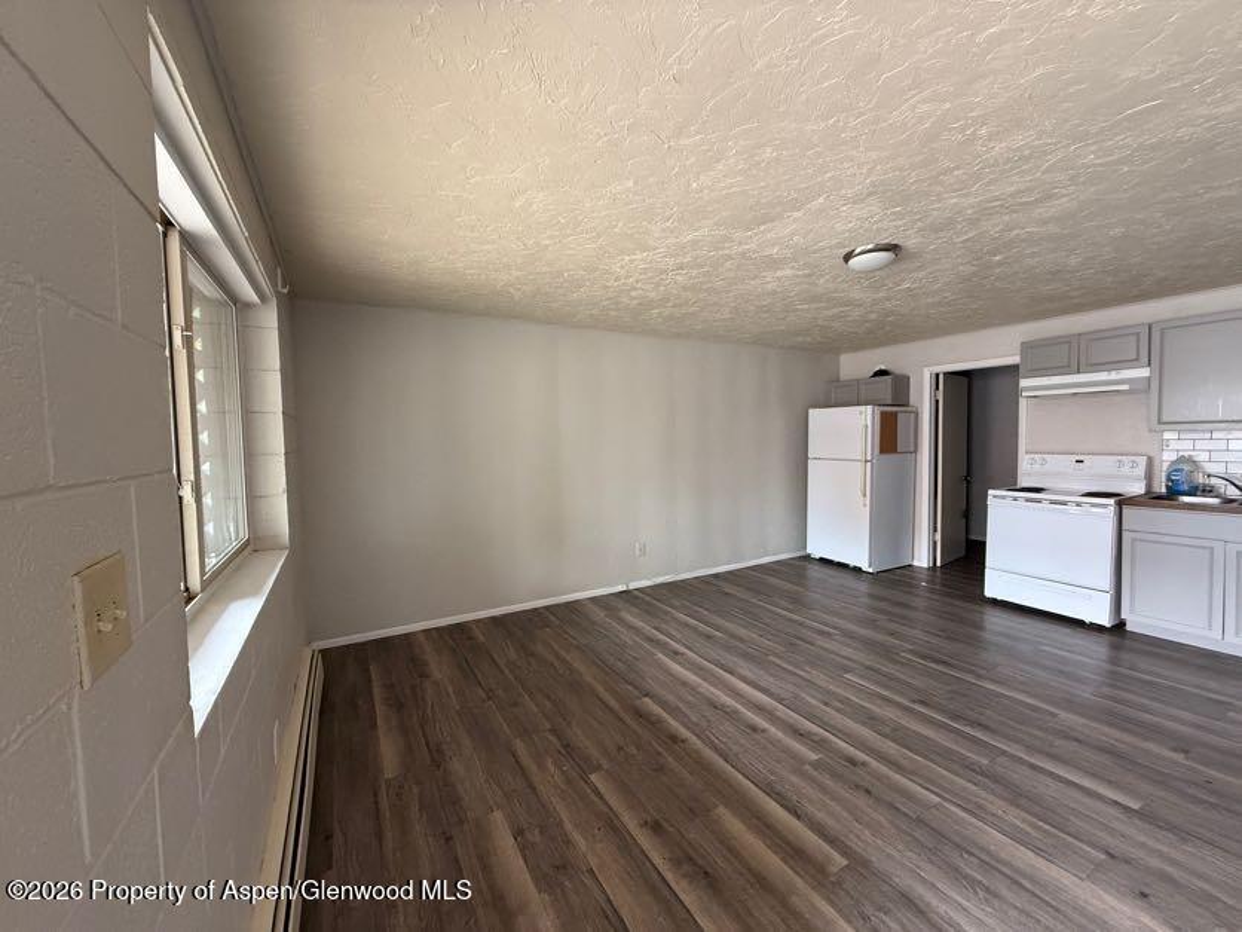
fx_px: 502
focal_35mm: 14
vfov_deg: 85.7
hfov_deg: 102.1
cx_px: 621
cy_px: 466
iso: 400
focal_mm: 2.22
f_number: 2.2
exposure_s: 1/90
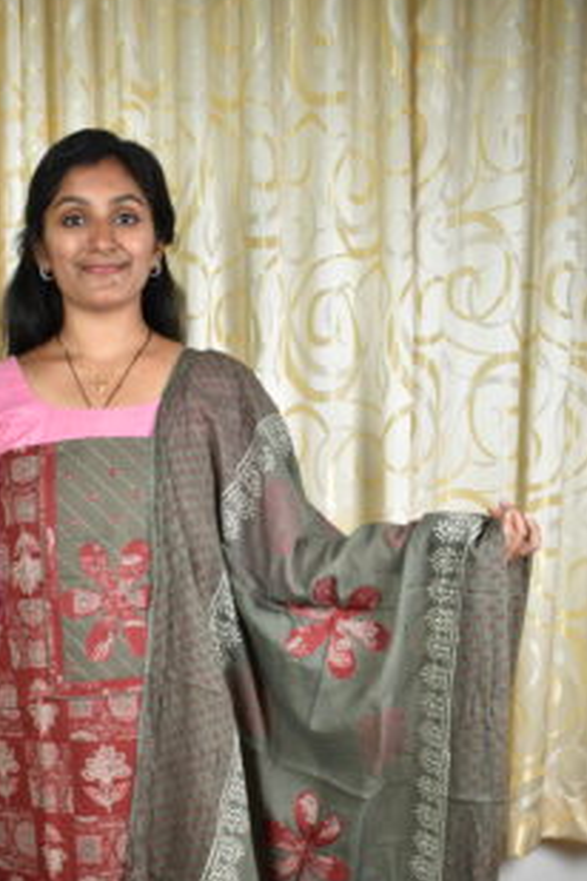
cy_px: 619
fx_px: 1174
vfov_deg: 40.4
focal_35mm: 48
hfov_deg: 27.8
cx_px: 171
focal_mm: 22
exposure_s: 1/50
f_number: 3.8
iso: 200
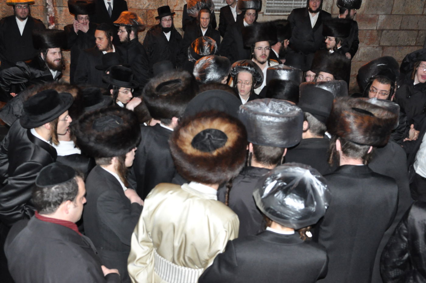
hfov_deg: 49.6
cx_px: 213
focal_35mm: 39
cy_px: 142
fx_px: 461
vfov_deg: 34.1
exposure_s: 1/60
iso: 2000
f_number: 5
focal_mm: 26
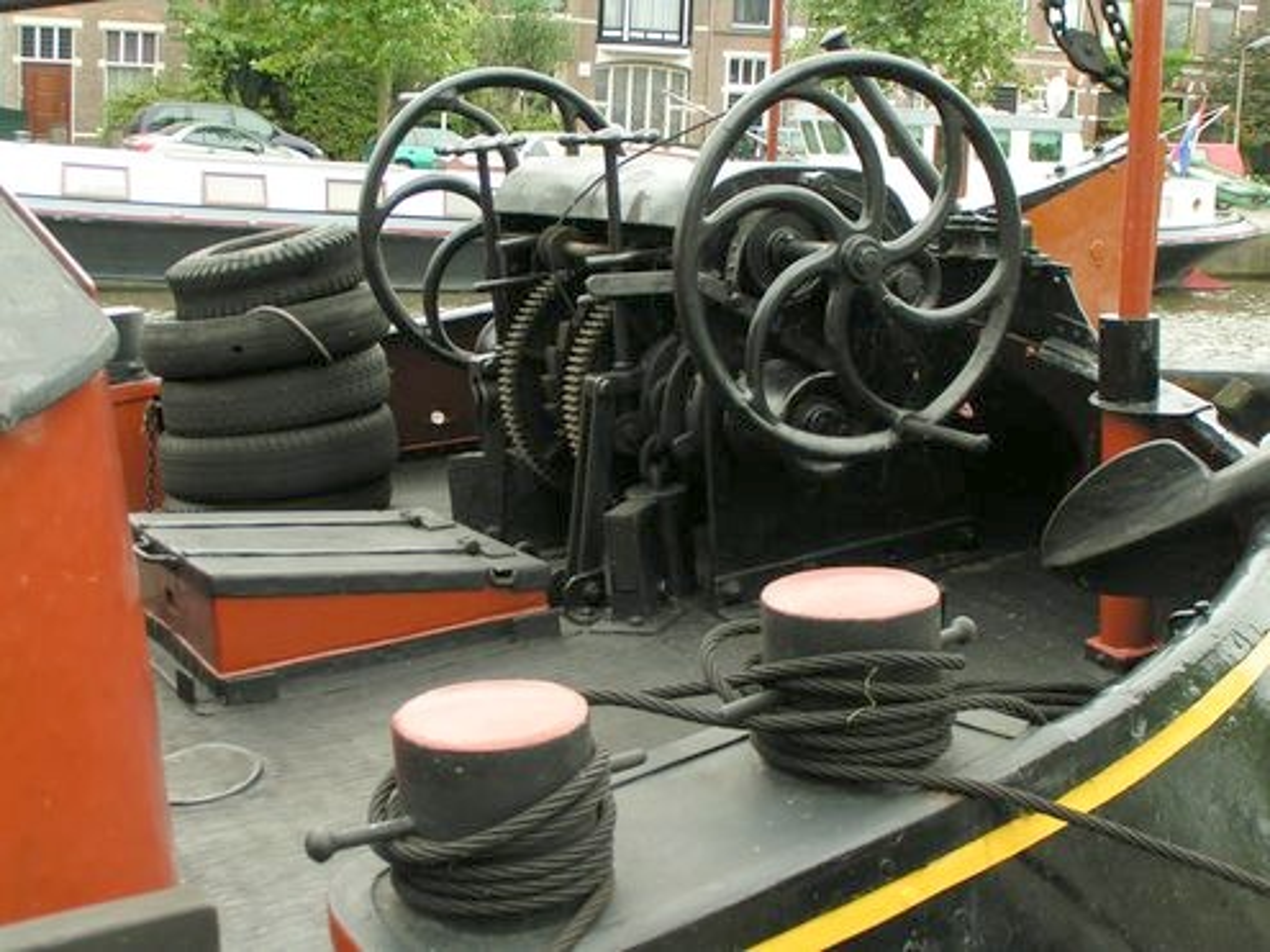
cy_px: 476
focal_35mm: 60
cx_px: 635
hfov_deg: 32.2
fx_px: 2201
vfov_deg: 24.4
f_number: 4.5
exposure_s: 1/100
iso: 50
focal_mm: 9.2
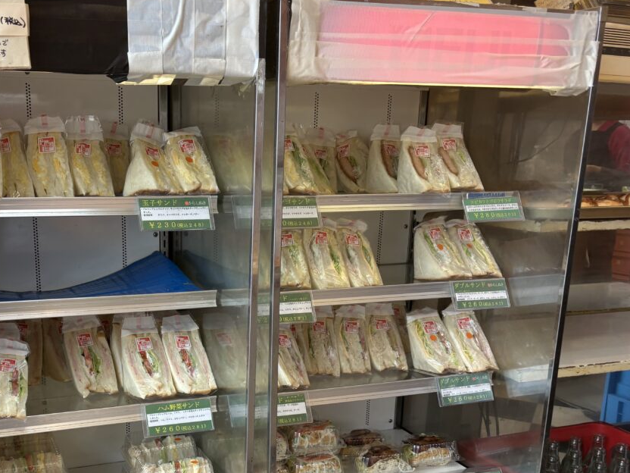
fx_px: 728
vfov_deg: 35.3
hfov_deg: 45.8
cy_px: 341
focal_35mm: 40
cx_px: 195
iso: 64
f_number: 1.6
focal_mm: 5.96
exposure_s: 1/100
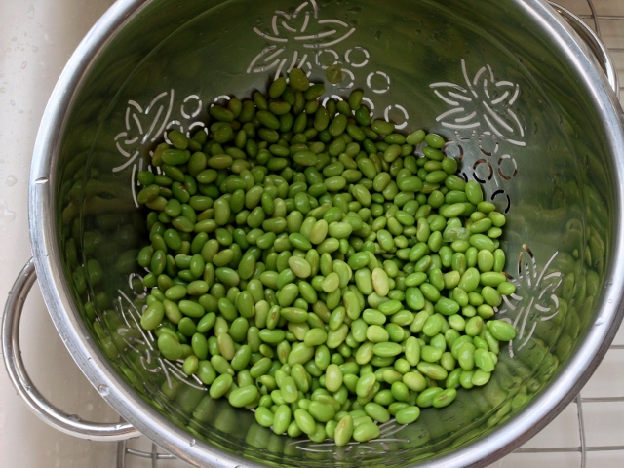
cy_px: 234
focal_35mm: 33
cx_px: 312
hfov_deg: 55.4
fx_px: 595
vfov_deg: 42.9
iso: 50
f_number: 2.4
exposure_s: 1/40
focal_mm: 4.12
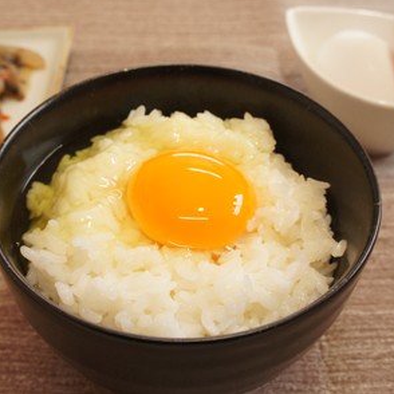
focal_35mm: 39
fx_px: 502
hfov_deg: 42.8
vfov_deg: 42.8
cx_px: 193
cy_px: 194
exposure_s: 1/50
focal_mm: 20
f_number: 5.6
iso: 800
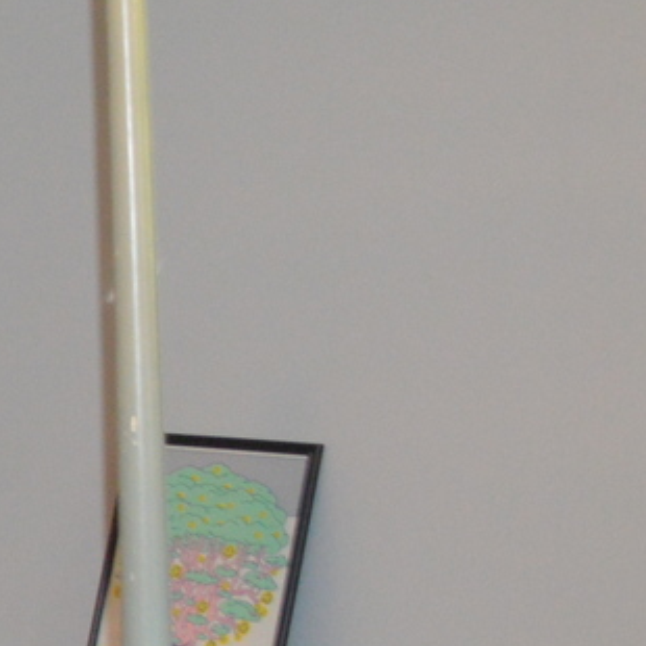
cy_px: 479
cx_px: -854
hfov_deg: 12.0
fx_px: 2534
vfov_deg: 14.5
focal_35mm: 120
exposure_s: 1/60
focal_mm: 18
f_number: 3.5
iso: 1800
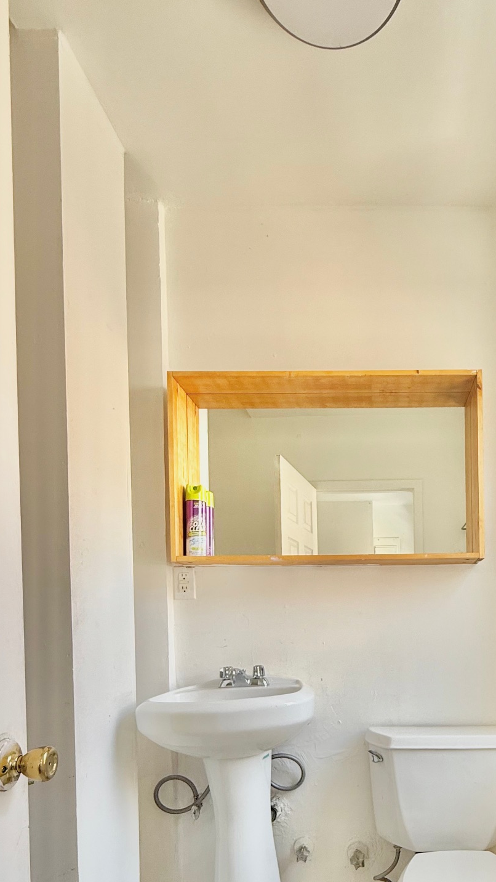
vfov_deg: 74.2
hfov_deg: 47.2
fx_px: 538
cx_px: 388
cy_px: 640
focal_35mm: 23
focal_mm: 2.22
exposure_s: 1/99
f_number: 2.2
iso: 100
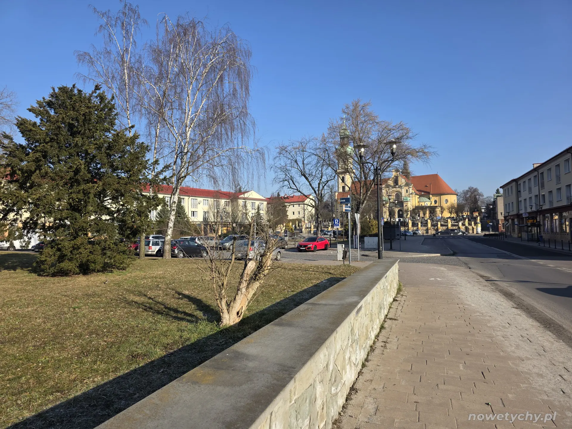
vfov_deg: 58.9
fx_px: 380
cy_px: 214
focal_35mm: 23
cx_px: 286
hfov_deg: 73.9
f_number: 1.7
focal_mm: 6.3
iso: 80
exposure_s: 1/3891
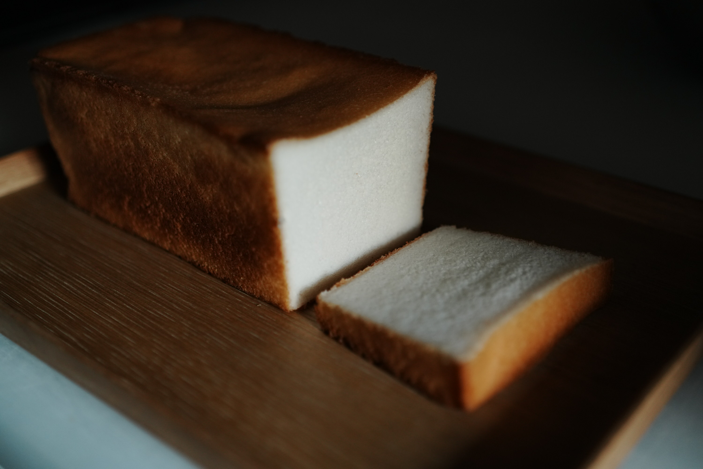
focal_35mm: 40
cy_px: 234
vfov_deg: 33.4
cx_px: 352
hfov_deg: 48.5
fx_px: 781
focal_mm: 40
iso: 1000
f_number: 2
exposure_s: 1/80
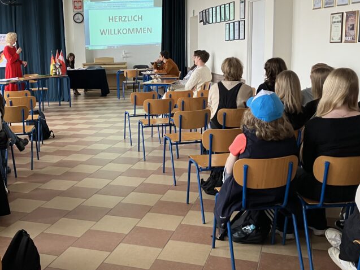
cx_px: 122
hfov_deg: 41.6
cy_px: 124
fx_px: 468
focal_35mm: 45
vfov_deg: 32.2
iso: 100
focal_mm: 3.99
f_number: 1.8
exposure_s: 1/60
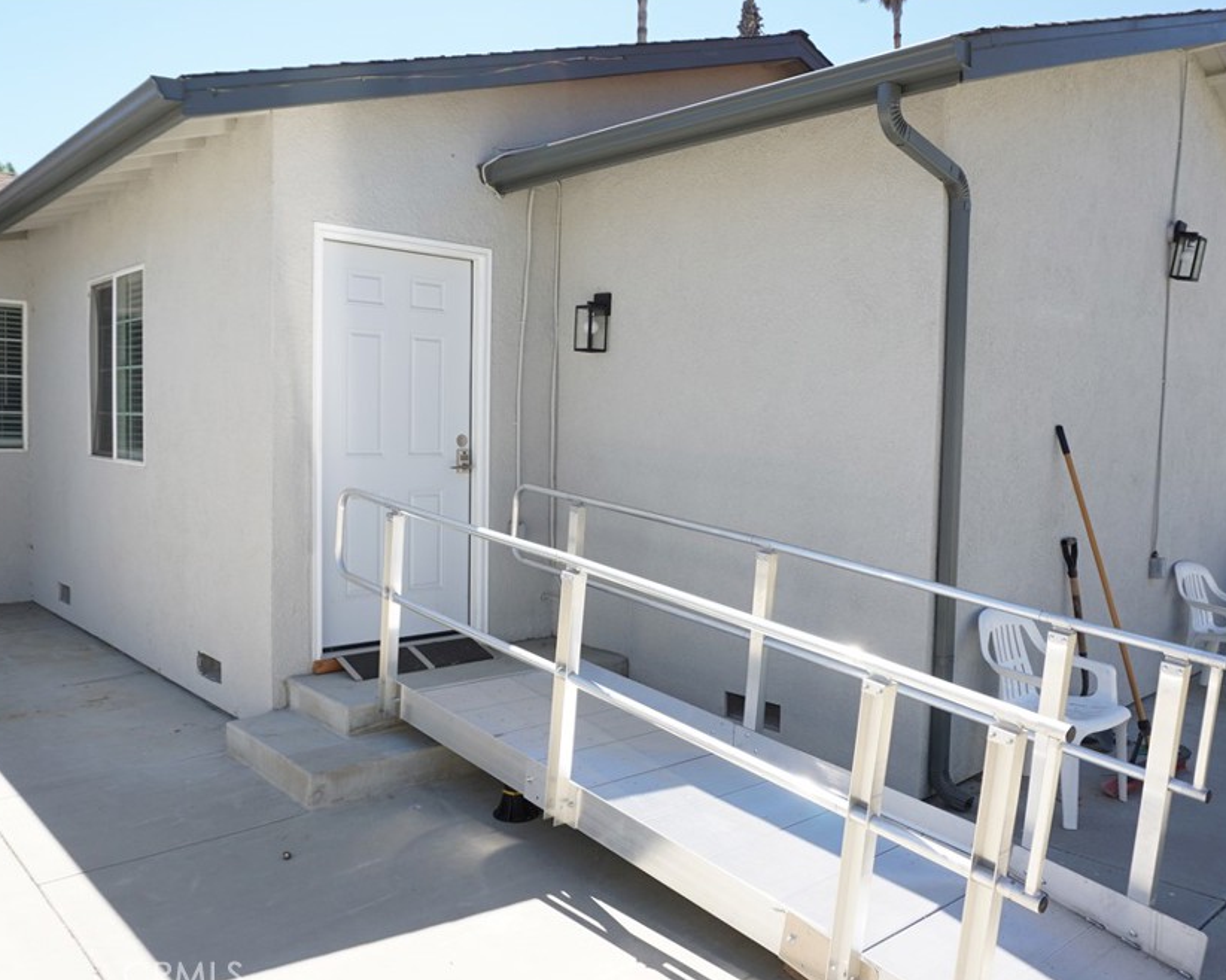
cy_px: 490
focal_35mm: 28
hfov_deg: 62.2
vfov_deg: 51.5
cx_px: 647
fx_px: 1016
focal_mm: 16
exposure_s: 1/125
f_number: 8
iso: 100
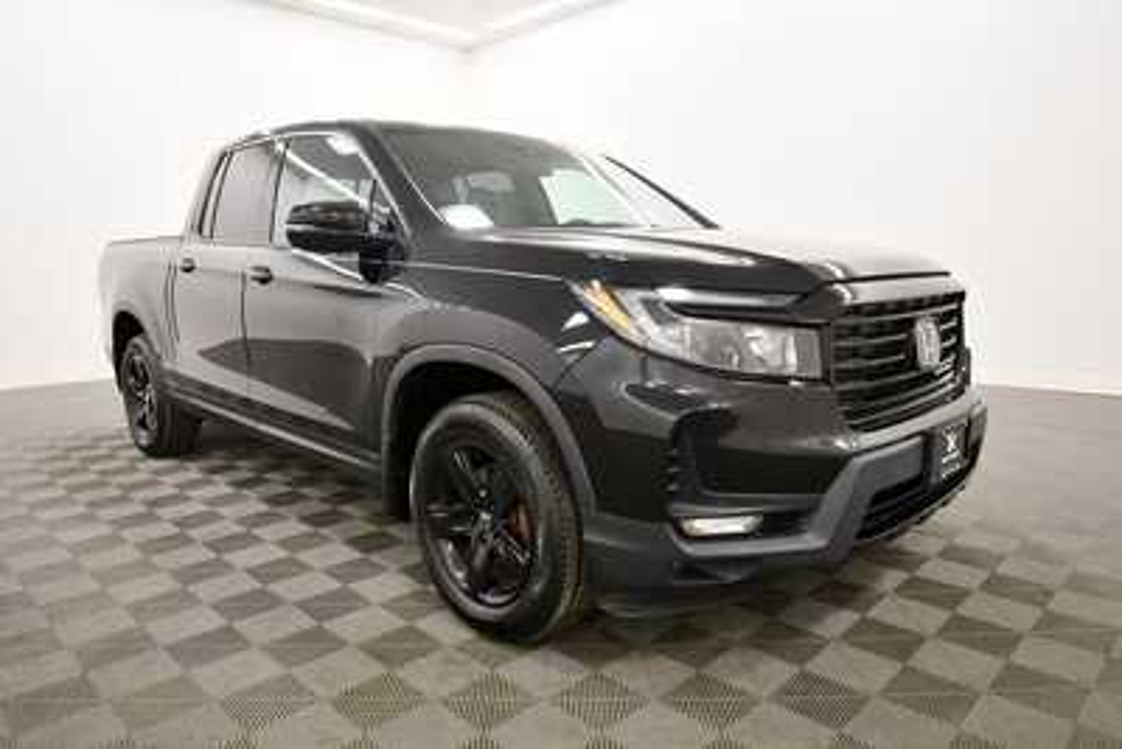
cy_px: 374
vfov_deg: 53.2
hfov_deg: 73.7
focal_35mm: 24
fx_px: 748
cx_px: 561
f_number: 5.3
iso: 1400
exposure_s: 1/125
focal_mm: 16
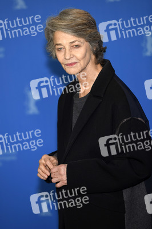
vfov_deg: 11.4
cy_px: 114
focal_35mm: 180
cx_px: 76
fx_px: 1142
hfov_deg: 7.6
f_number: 3.5
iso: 800
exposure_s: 1/320
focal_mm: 180
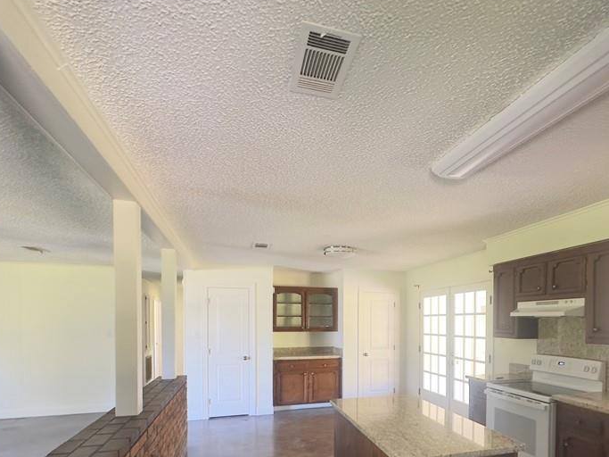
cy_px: 328
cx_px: 359
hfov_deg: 78.3
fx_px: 369
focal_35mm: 21
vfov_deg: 60.8
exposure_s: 1/60
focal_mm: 2.22
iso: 640
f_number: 2.2
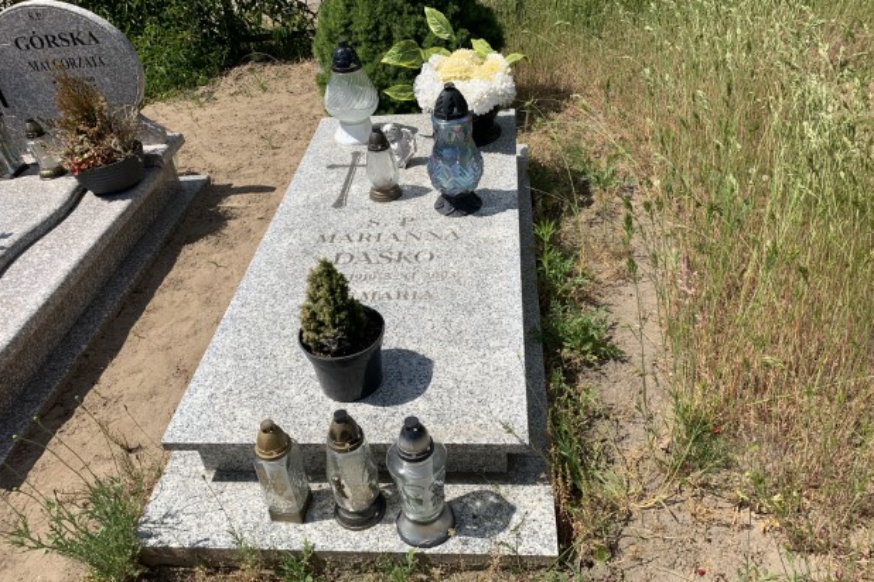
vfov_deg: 46.4
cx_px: 426
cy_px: 273
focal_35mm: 28
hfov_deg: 65.5
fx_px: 680
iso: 25
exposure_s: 1/2915
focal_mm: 4.25
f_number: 1.8
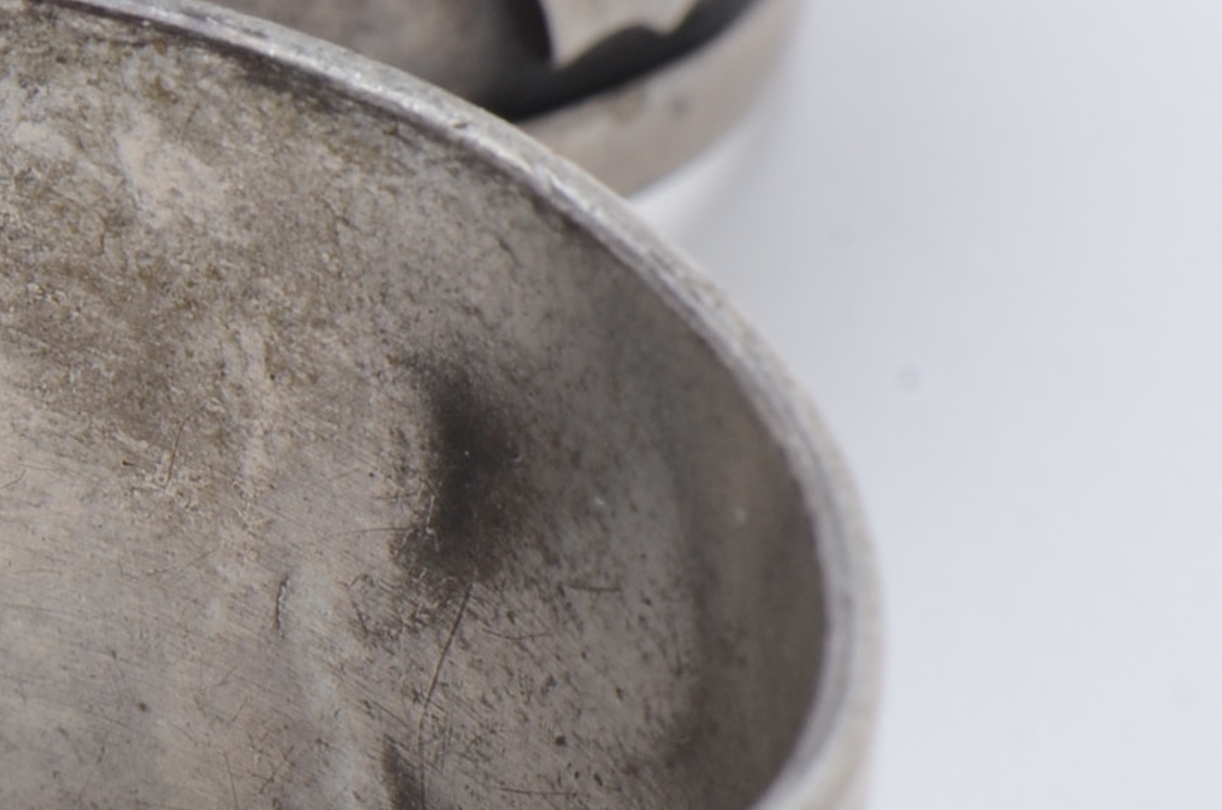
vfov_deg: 3.6
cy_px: 488
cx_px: -474
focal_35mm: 384
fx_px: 12995
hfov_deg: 5.3
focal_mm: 85
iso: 200
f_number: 14
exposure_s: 1/125
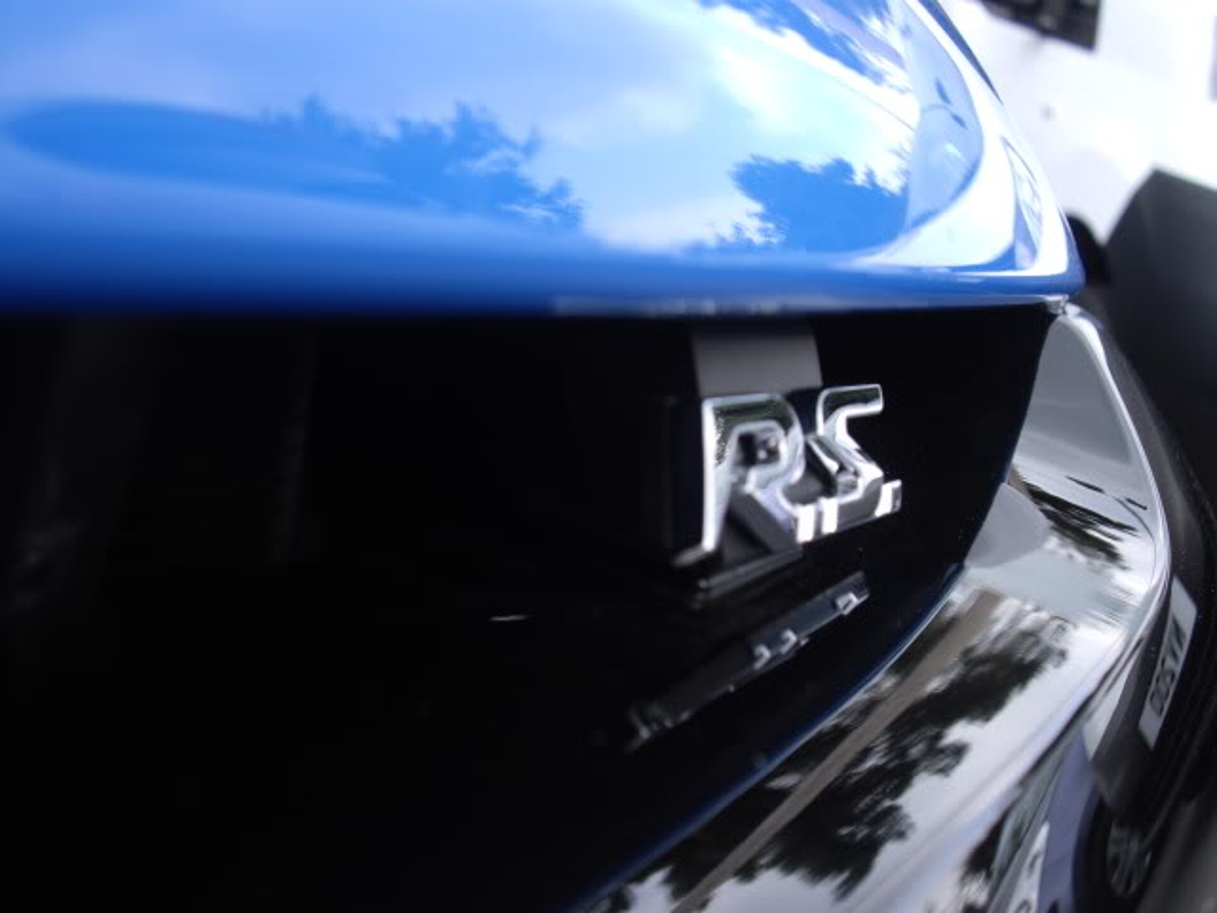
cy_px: 456
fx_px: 1617
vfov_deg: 31.5
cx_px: 608
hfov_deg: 41.2
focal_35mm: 46
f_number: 3.1
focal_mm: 9.6
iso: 64
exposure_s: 1/160
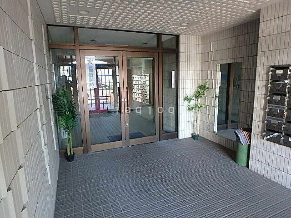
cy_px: 109
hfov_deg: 79.0
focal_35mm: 21
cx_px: 146
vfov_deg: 63.4
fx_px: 177
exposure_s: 1/30
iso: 800
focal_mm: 3.7
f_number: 3.5
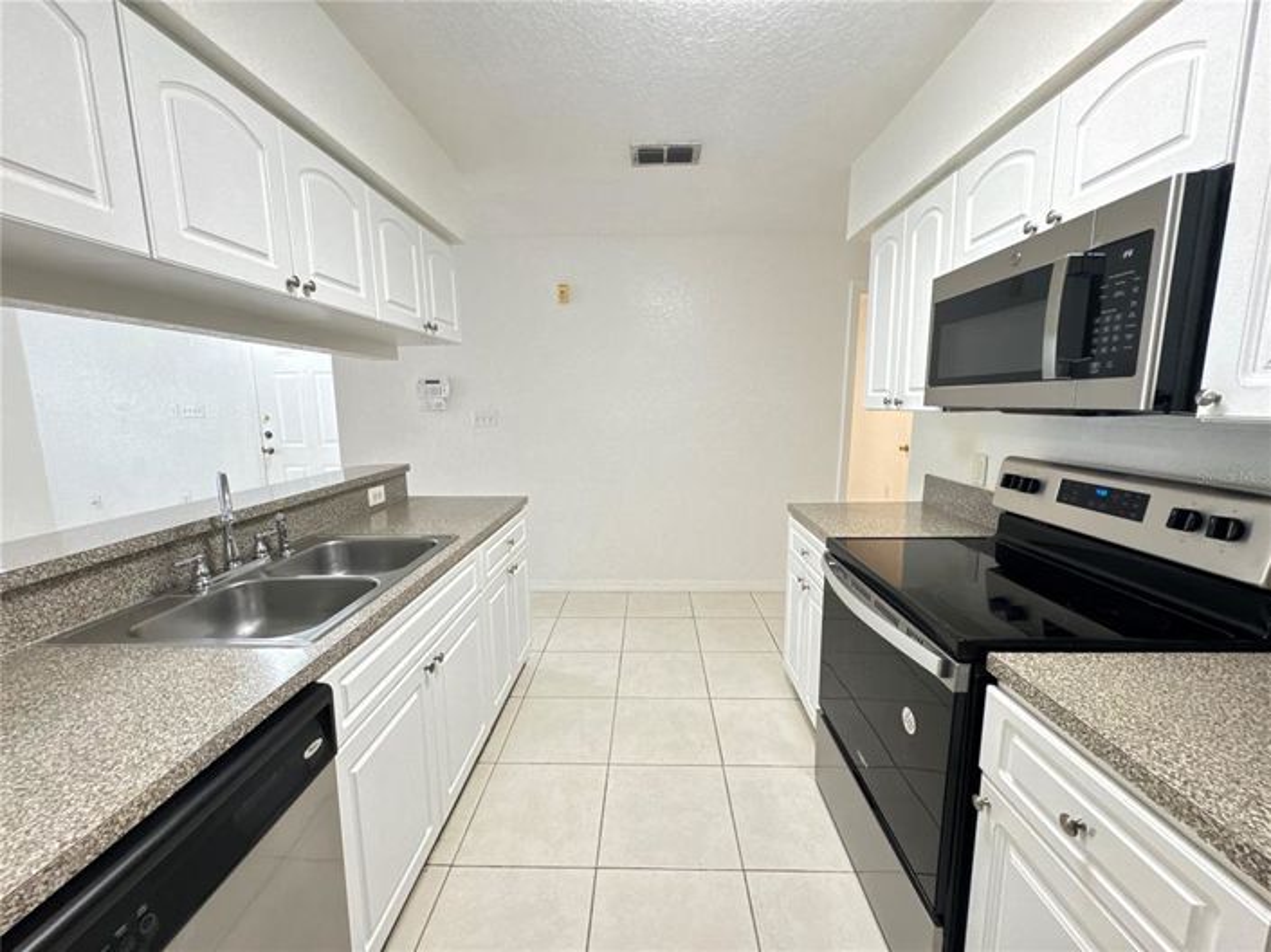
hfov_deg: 102.1
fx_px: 514
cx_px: 636
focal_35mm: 14
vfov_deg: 85.6
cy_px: 476
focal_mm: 2.22
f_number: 2.2
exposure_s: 1/60
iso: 400
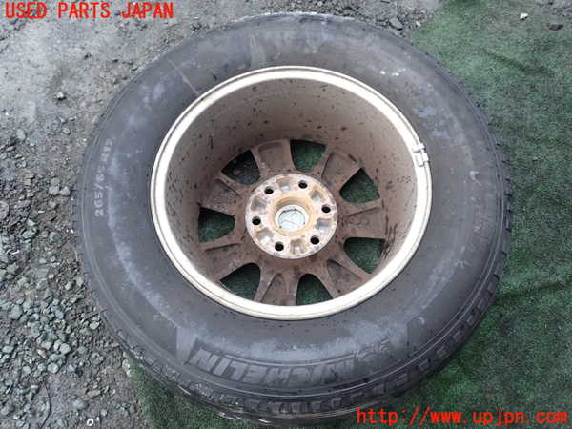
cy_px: 214
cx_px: 286
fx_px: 496
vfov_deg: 46.8
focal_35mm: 30
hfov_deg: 60.0
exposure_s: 1/60
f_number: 2.3
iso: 200
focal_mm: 5.4
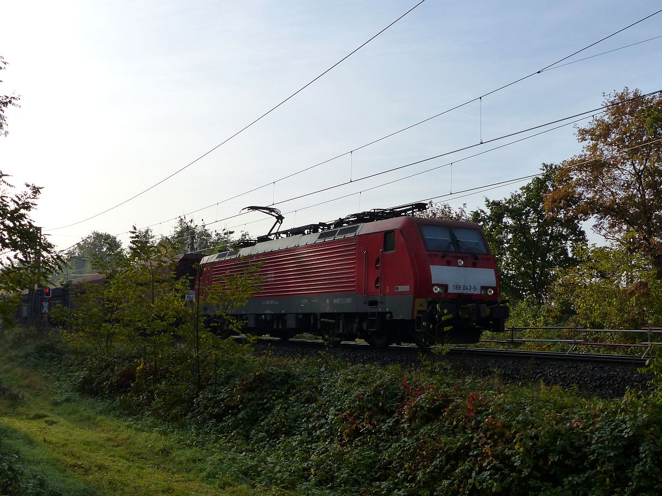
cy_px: 248
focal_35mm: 42
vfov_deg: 34.3
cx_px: 331
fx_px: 803
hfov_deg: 44.8
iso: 160
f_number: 4
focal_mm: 7.6
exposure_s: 1/1000
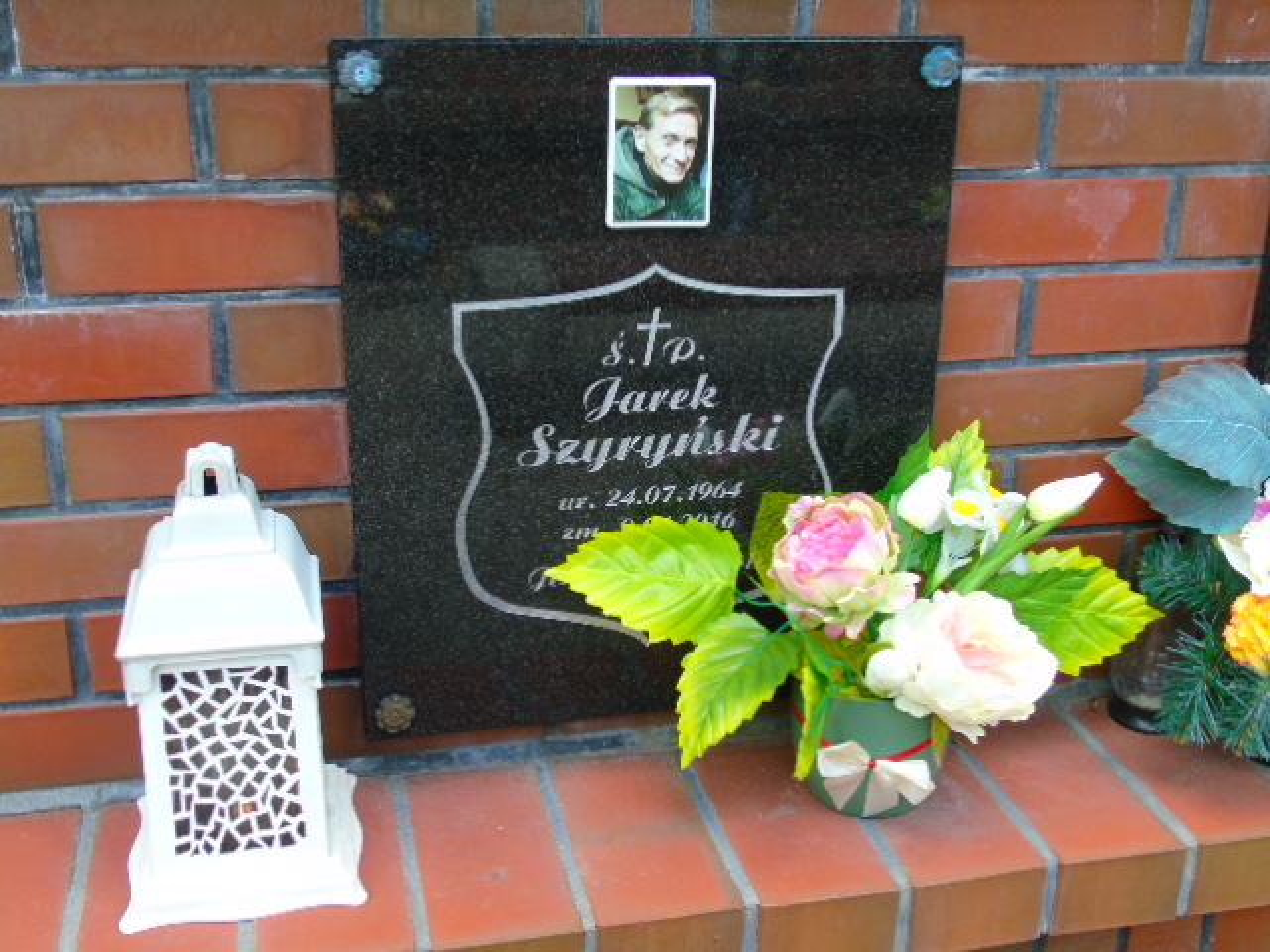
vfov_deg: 36.0
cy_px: 476
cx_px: 635
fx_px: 1468
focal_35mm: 40
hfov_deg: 46.8
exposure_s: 1/60
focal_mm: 7.1
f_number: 3.9
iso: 80
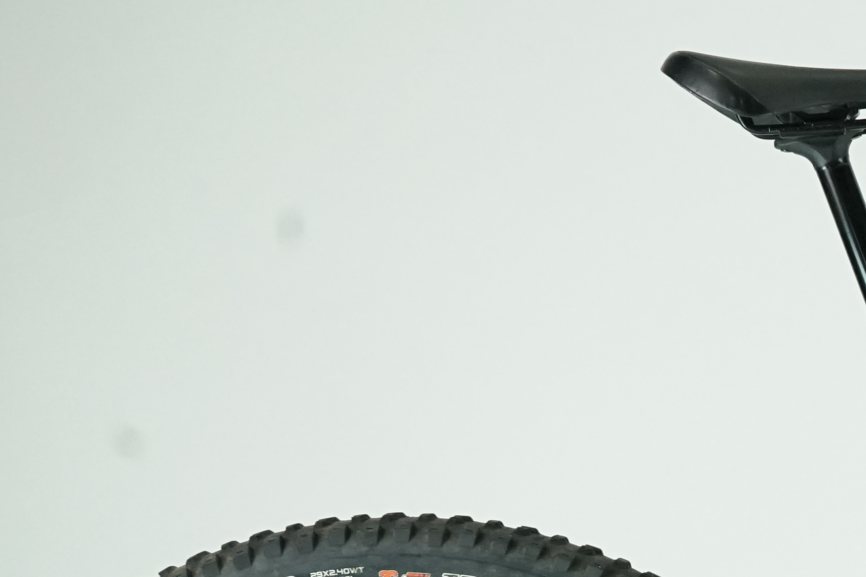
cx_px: 1315
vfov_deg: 7.6
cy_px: 687
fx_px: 4305
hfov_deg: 11.0
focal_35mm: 179
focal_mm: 53
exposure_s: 1/200
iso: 2500
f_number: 7.1
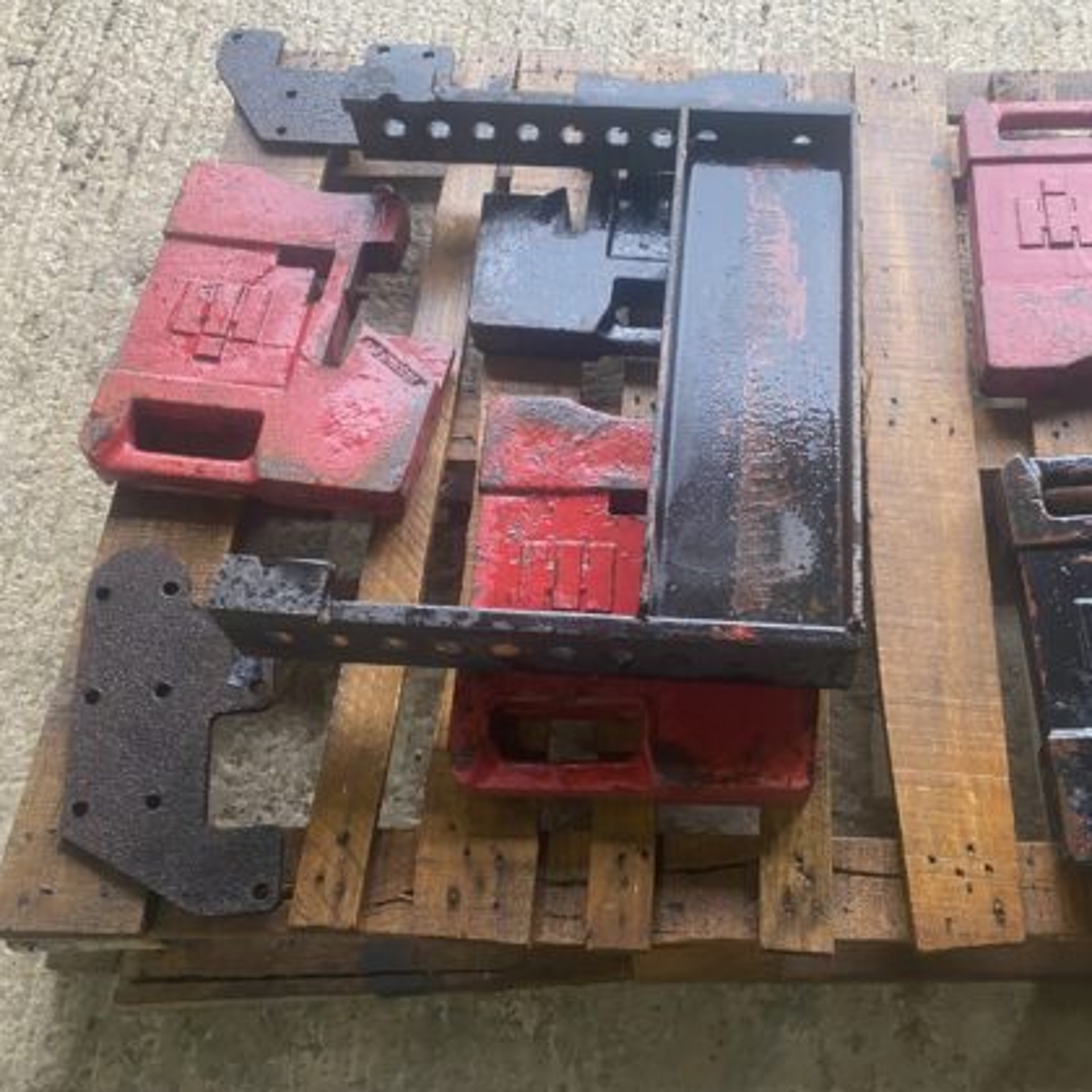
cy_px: 523
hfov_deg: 46.8
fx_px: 1249
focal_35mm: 35
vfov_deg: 47.2
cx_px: 681
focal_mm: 4.25
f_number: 1.8
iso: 100
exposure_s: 1/50
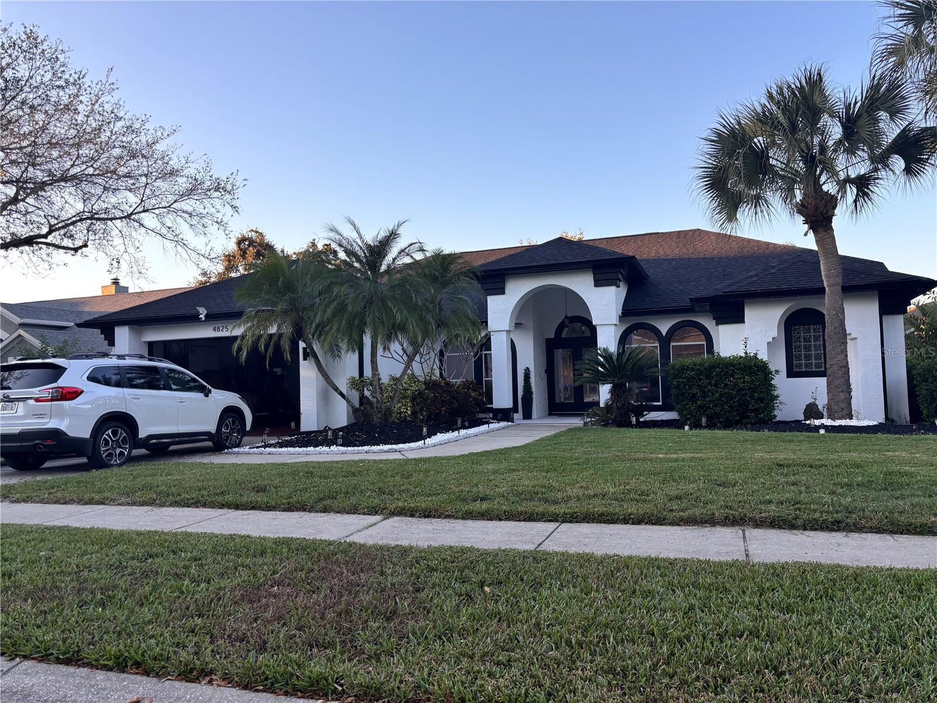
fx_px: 704
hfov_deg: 67.3
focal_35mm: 26
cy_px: 352
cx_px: 468
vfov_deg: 53.1
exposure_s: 1/574
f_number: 1.6
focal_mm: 5.96
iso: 50
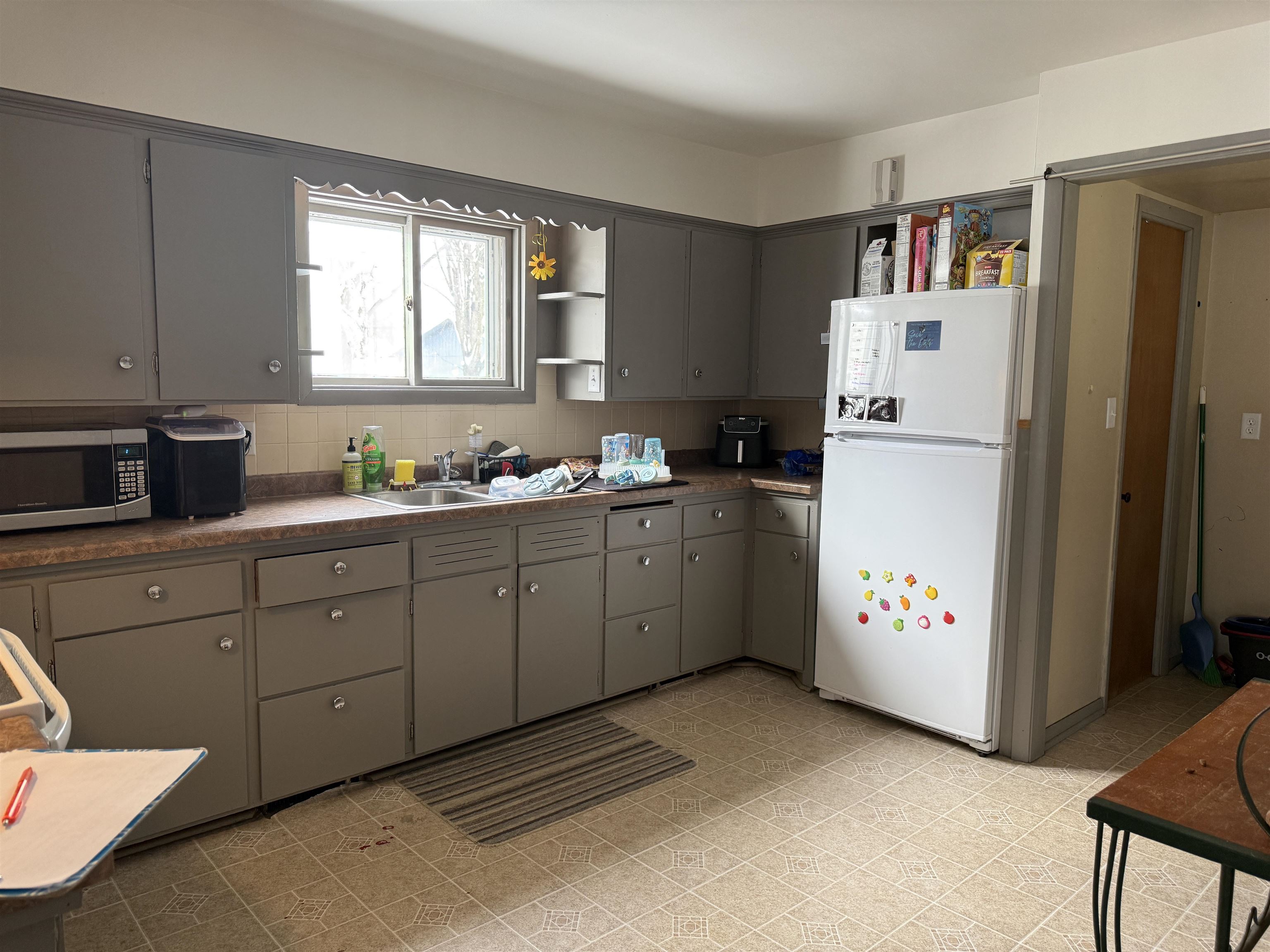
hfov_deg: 71.6
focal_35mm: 24
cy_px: 476
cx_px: 635
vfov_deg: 56.8
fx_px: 881
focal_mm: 6.76
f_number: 1.78
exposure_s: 1/105
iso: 200
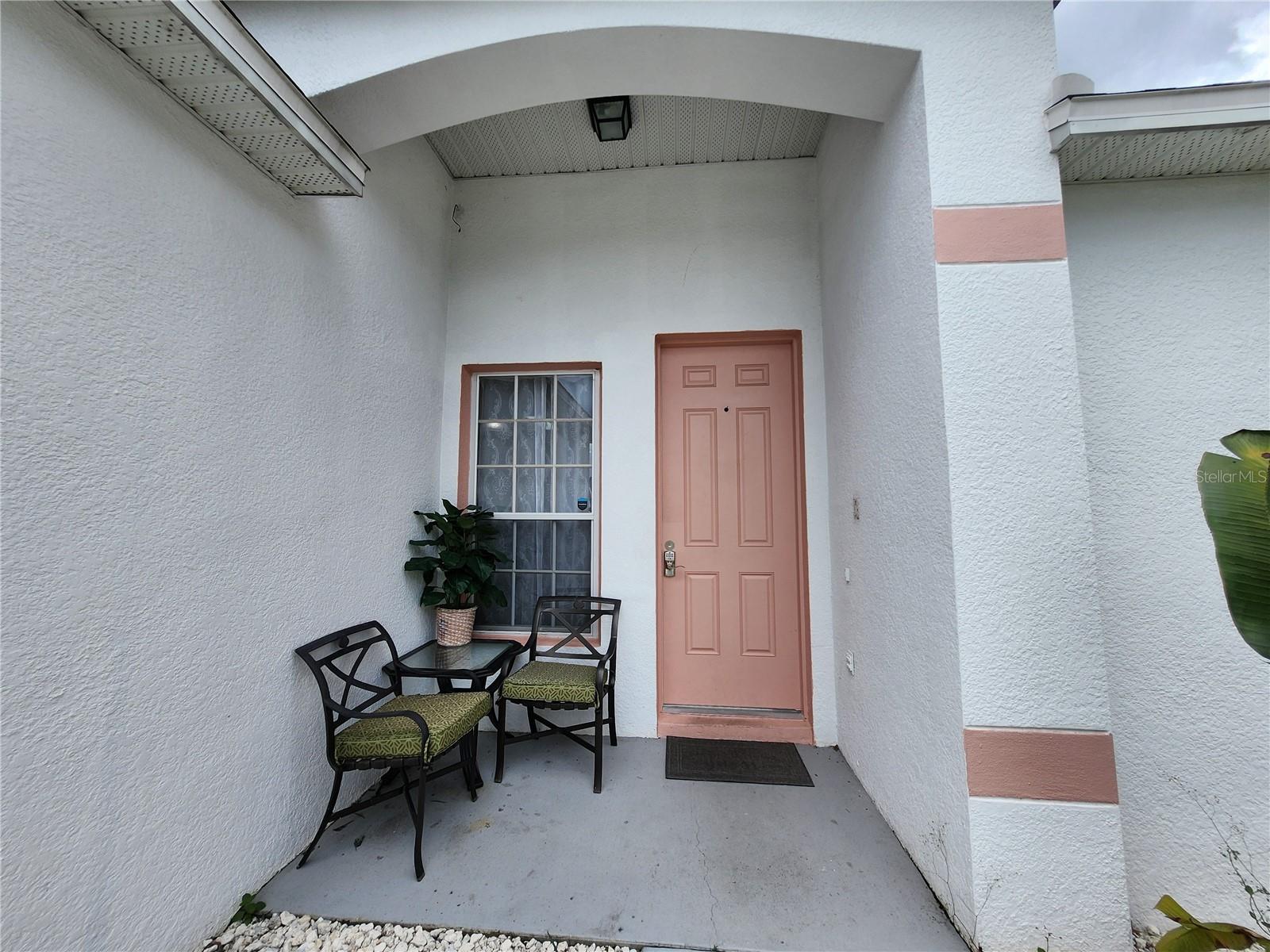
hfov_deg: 106.2
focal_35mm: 13
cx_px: 635
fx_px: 477
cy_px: 476
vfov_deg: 89.9
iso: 32
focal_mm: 1.74
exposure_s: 1/594
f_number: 2.2
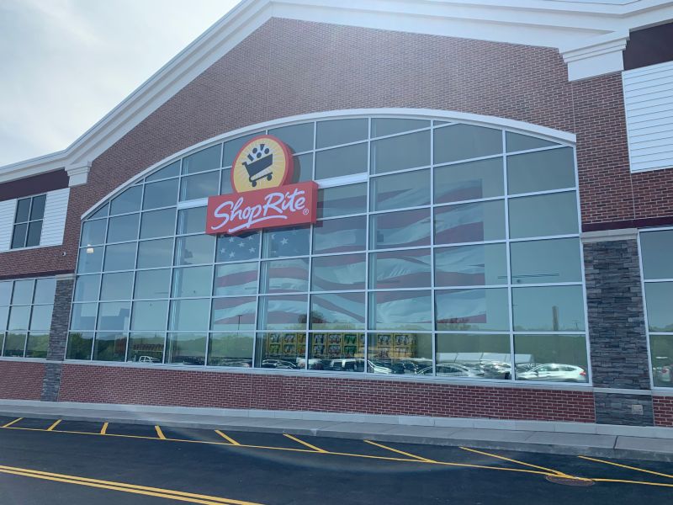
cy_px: 252
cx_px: 336
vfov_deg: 53.1
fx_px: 505
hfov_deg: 67.3
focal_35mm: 26
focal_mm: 4.25
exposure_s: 1/1299
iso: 25
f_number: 1.8
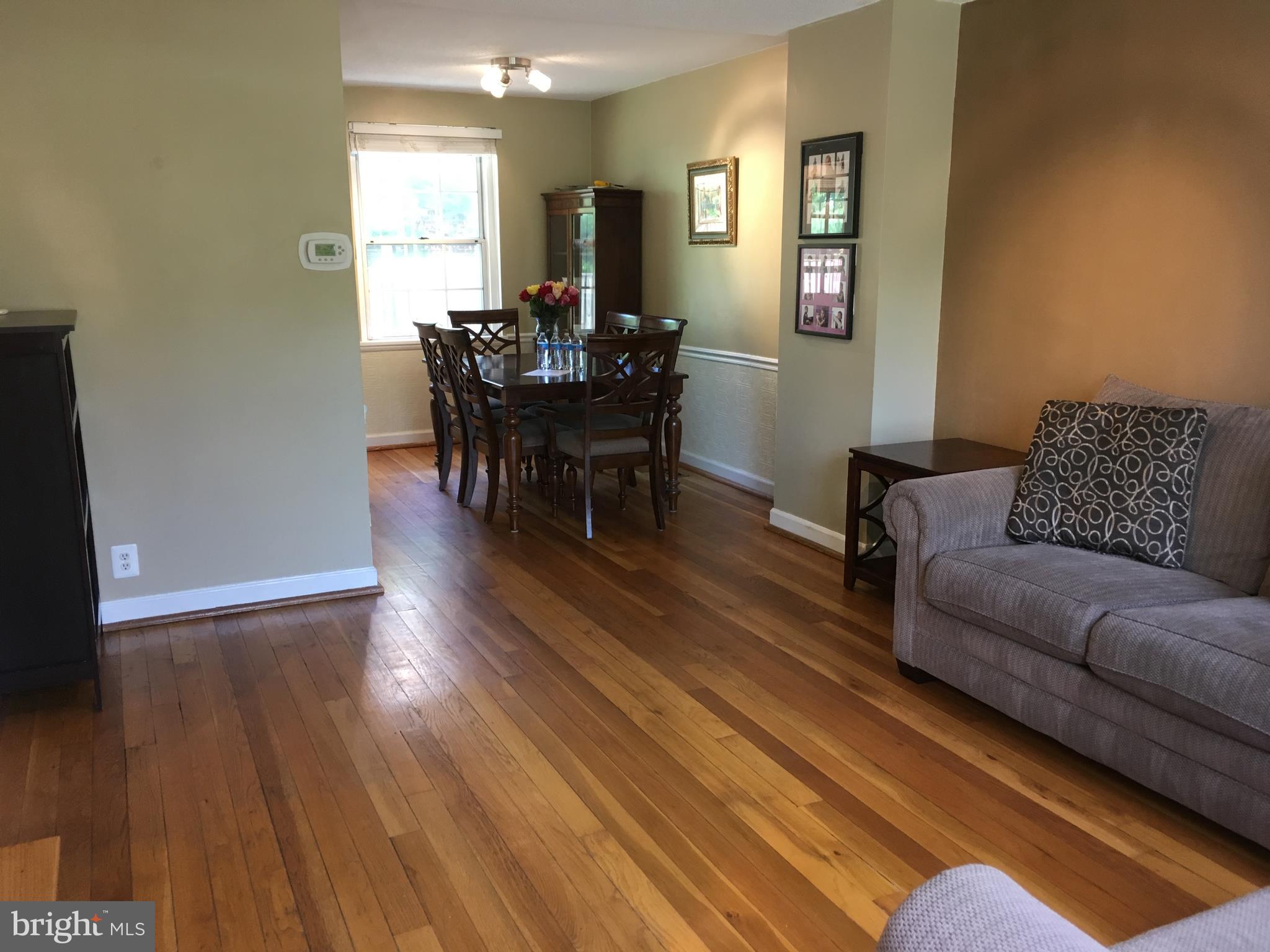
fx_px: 1064
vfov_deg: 48.2
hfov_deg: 61.7
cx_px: 635
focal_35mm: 29
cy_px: 476
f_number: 2.2
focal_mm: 4.15
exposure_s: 1/30
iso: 80
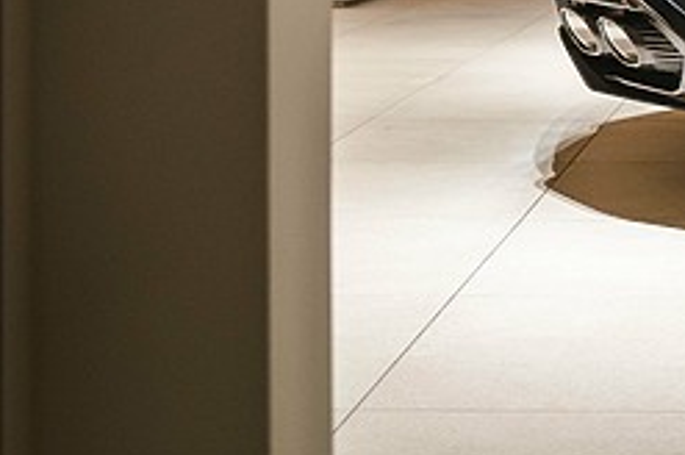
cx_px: 788
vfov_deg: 13.3
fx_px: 1862
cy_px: -183
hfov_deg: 19.8
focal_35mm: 98
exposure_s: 1/30
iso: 1250
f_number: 2.8
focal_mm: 31
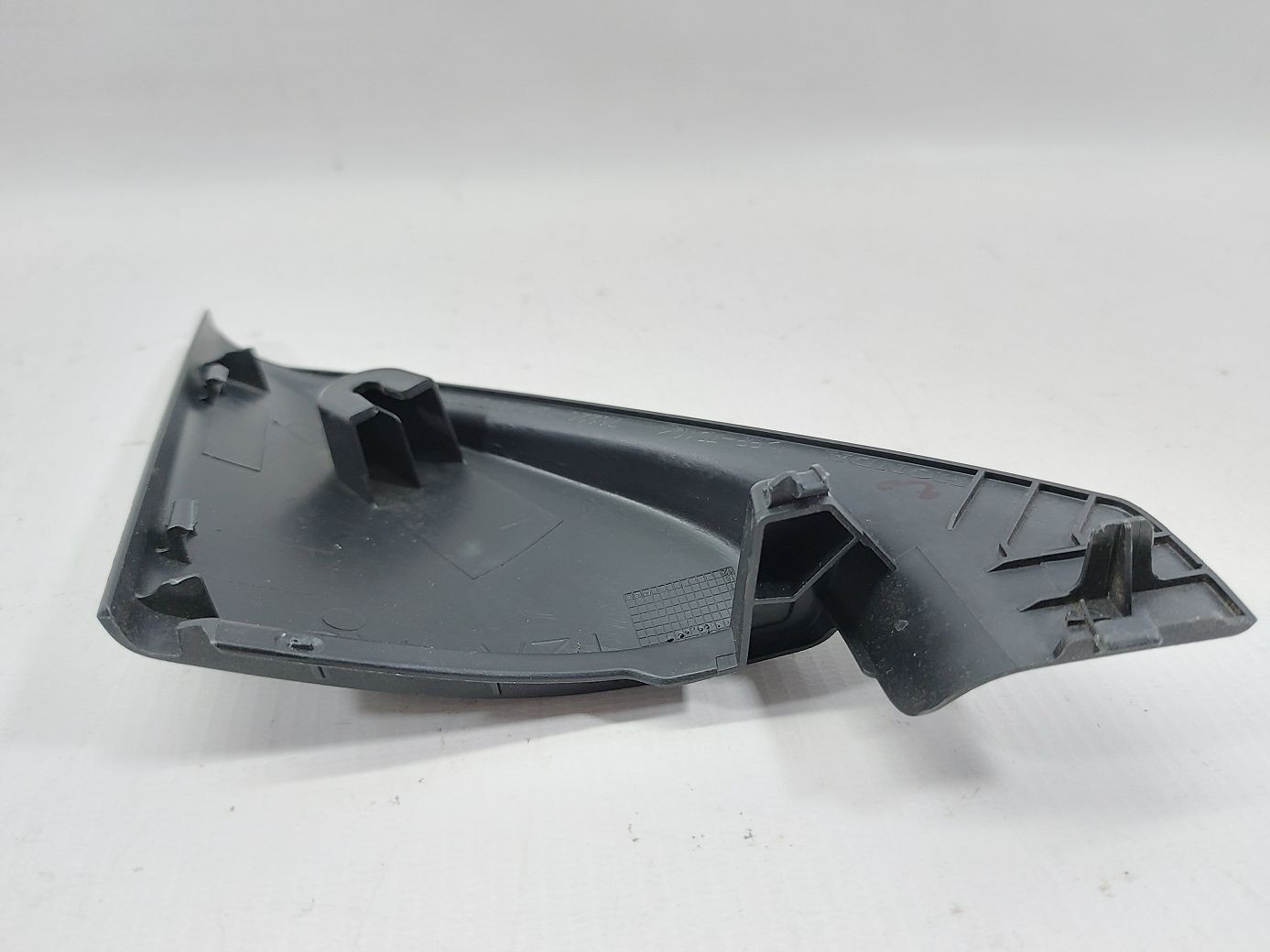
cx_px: 635
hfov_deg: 71.6
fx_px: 880
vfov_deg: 56.8
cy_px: 476
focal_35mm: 24
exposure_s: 1/50
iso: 100
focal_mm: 5.23
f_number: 1.8
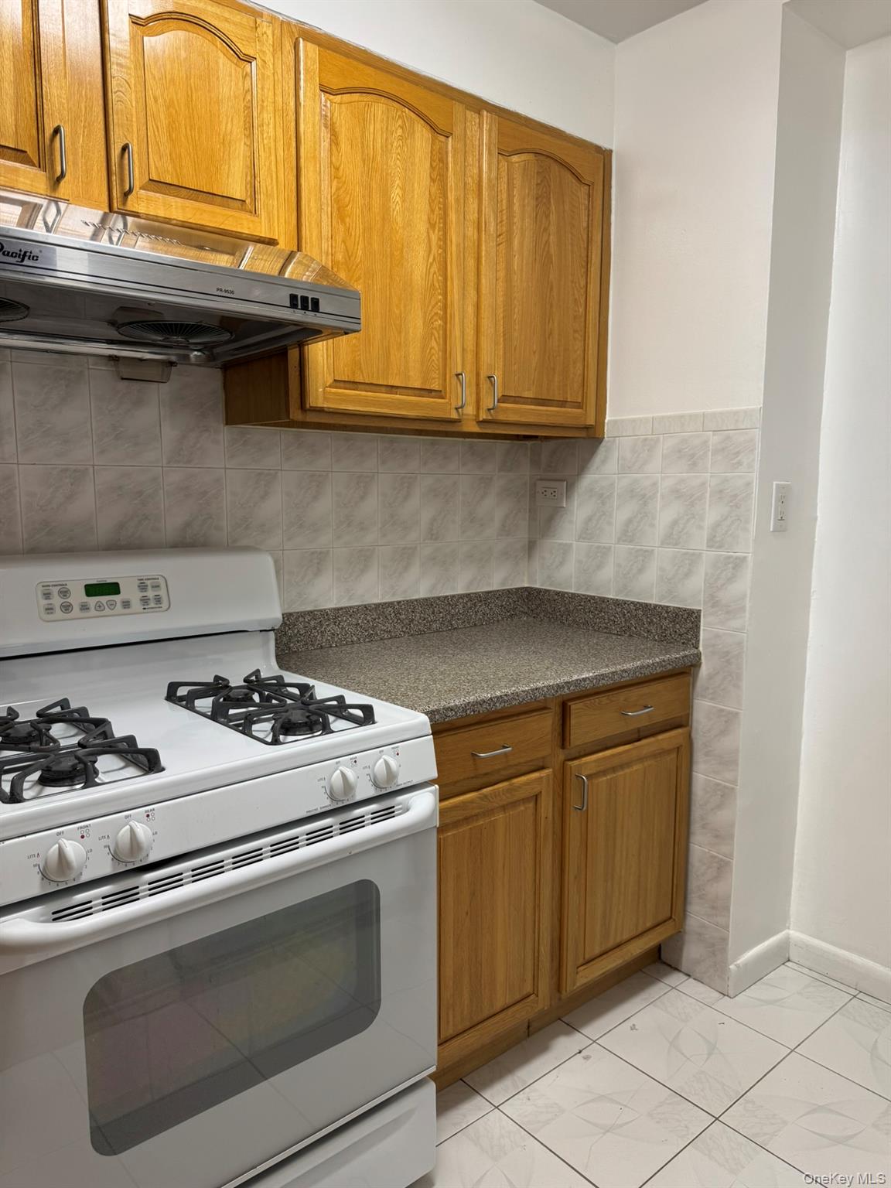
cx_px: 446
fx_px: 824
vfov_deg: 71.6
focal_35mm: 24
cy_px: 594
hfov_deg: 56.8
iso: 125
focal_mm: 6.76
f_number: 1.78
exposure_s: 1/60
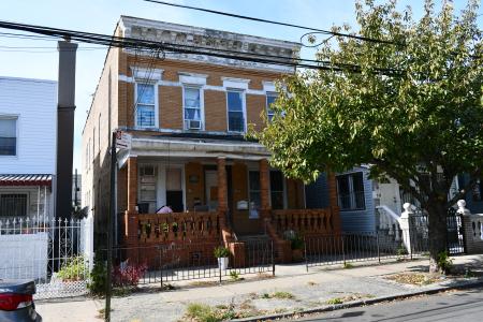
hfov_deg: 60.3
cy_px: 161
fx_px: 416
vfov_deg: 42.3
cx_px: 242
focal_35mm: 31
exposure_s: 1/250
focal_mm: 21
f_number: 8
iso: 125
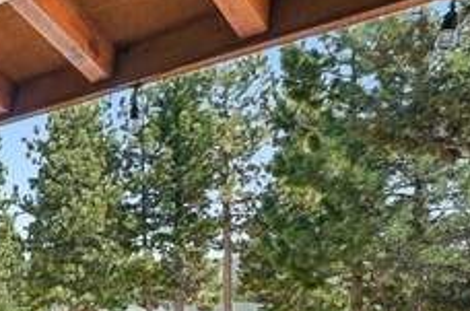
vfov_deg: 28.6
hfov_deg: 39.9
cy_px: 280
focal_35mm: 45
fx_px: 586
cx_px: 33
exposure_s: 1/125
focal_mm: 16
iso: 400
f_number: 8
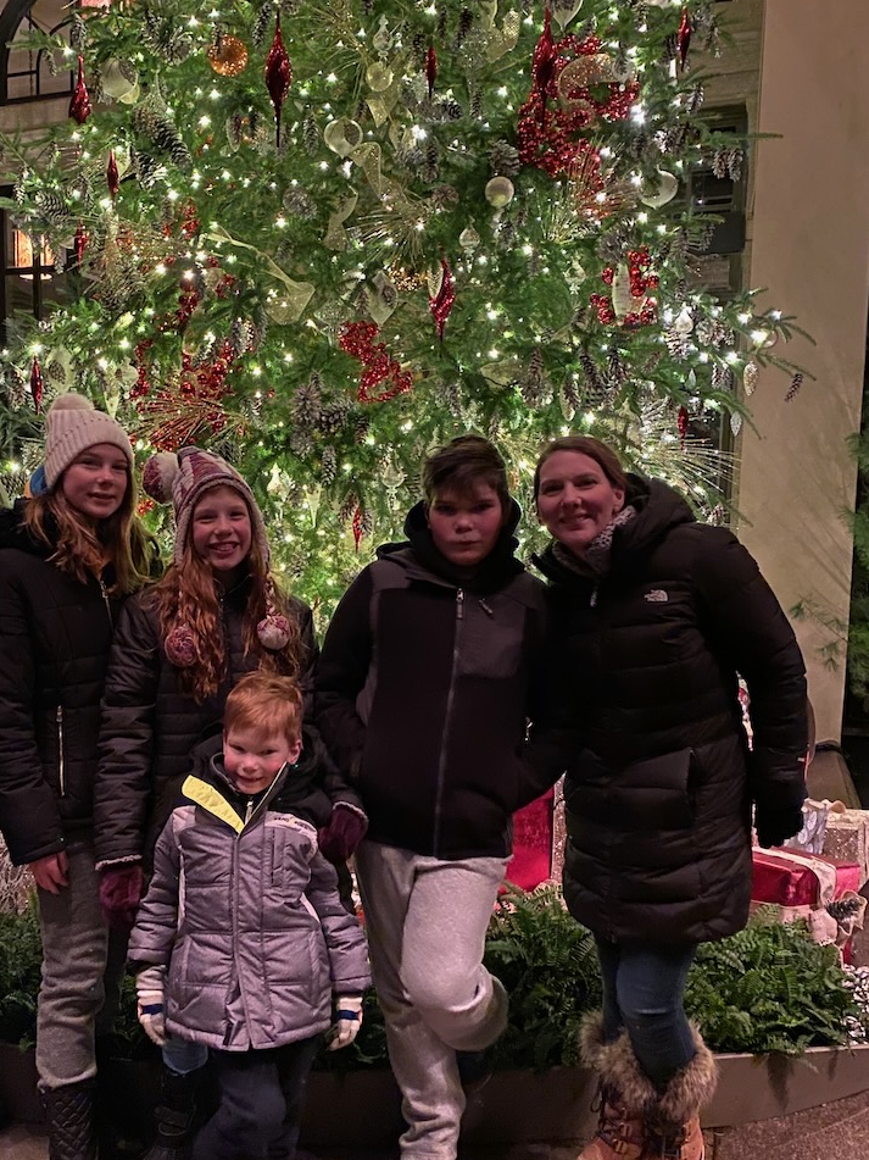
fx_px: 1172
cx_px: 290
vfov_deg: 52.5
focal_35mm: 35
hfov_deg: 40.2
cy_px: 659
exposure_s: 1/24
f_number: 1.8
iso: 1000
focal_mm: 4.25
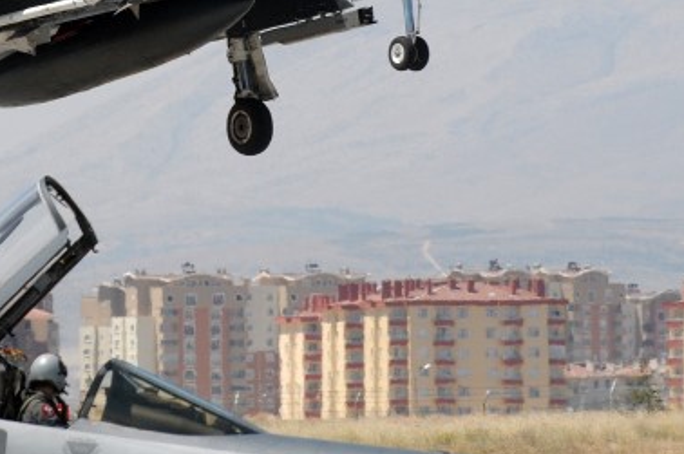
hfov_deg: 3.5
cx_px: 81
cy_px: 44
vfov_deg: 2.3
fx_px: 11159
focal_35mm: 588
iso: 400
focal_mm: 185
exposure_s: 1/1600
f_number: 8
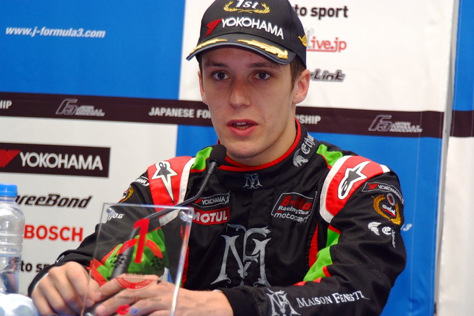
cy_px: 158
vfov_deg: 7.6
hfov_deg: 11.4
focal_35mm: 180
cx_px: 237
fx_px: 2370
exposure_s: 1/250
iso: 400
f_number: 5.6
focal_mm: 120
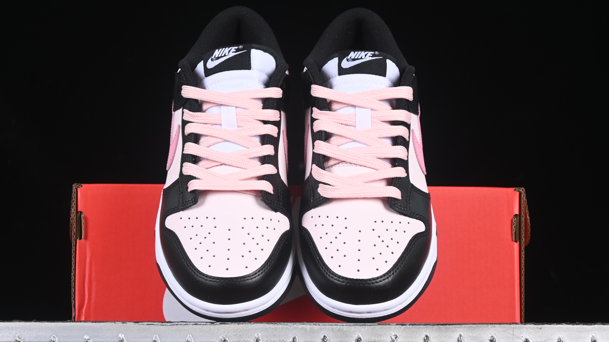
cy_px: 195
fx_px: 1276
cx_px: 304
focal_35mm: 79
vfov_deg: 15.3
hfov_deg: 26.9
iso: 160
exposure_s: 1/60
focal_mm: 50
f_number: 6.3
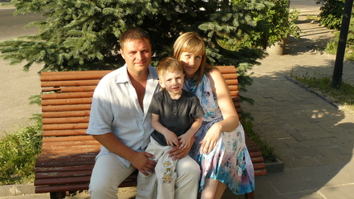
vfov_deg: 29.7
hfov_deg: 50.5
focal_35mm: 40
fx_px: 375
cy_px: 85
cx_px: 177
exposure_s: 1/200
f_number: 5
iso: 100
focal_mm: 6
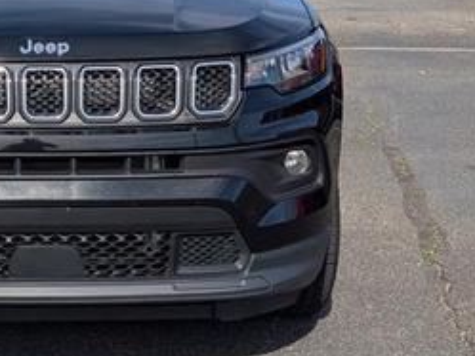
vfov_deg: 14.8
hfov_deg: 19.3
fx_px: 1359
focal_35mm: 99
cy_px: 61
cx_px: 13
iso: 20
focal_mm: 6.9
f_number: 1.68
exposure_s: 1/1250
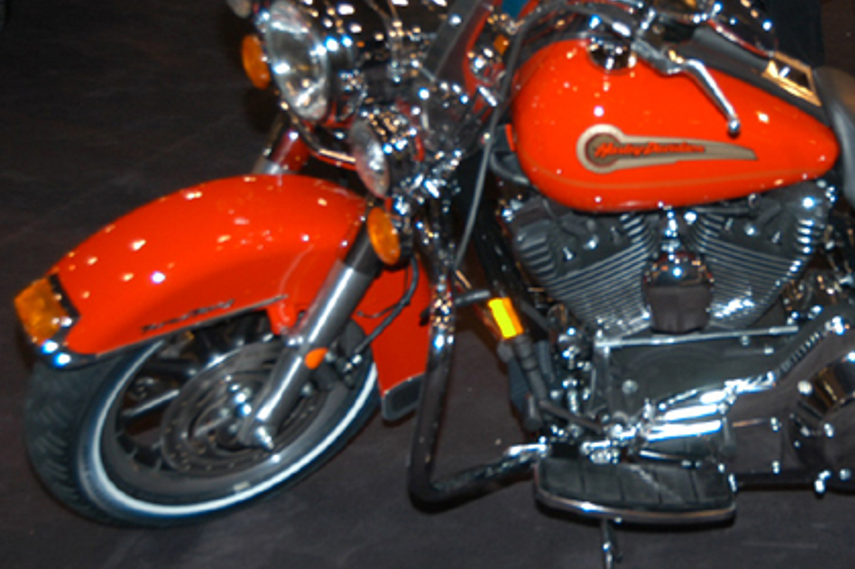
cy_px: 216
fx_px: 2013
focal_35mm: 85
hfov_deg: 23.6
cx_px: 687
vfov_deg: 16.1
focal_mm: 35
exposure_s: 1/60
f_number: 5
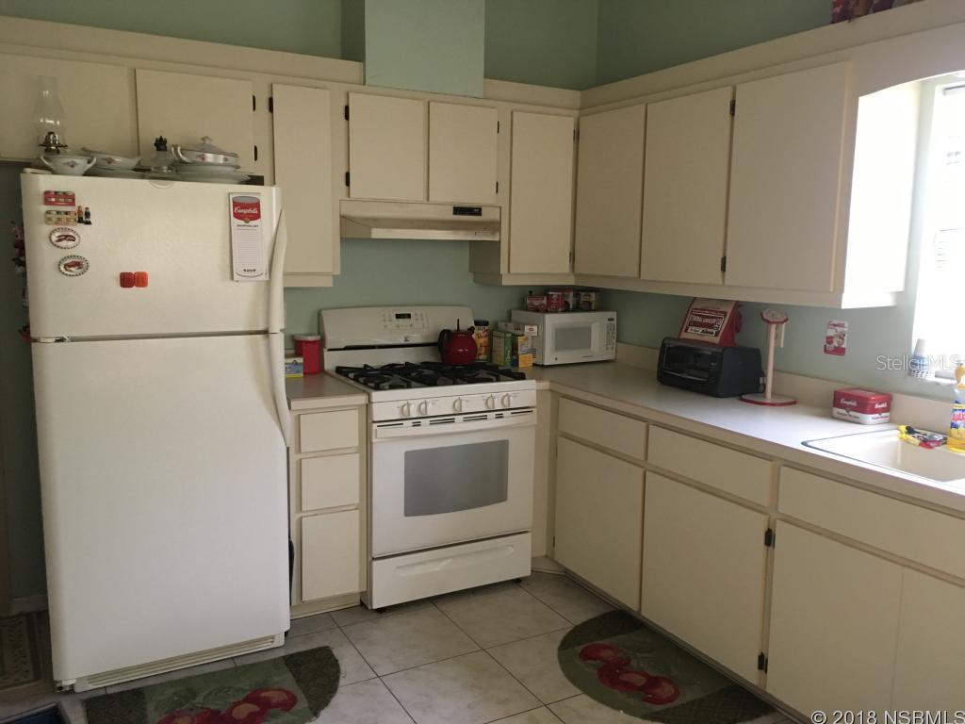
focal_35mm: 29
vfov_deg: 48.2
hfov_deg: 61.7
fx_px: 808
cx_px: 482
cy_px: 362
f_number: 2.2
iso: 125
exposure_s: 1/30
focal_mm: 4.15
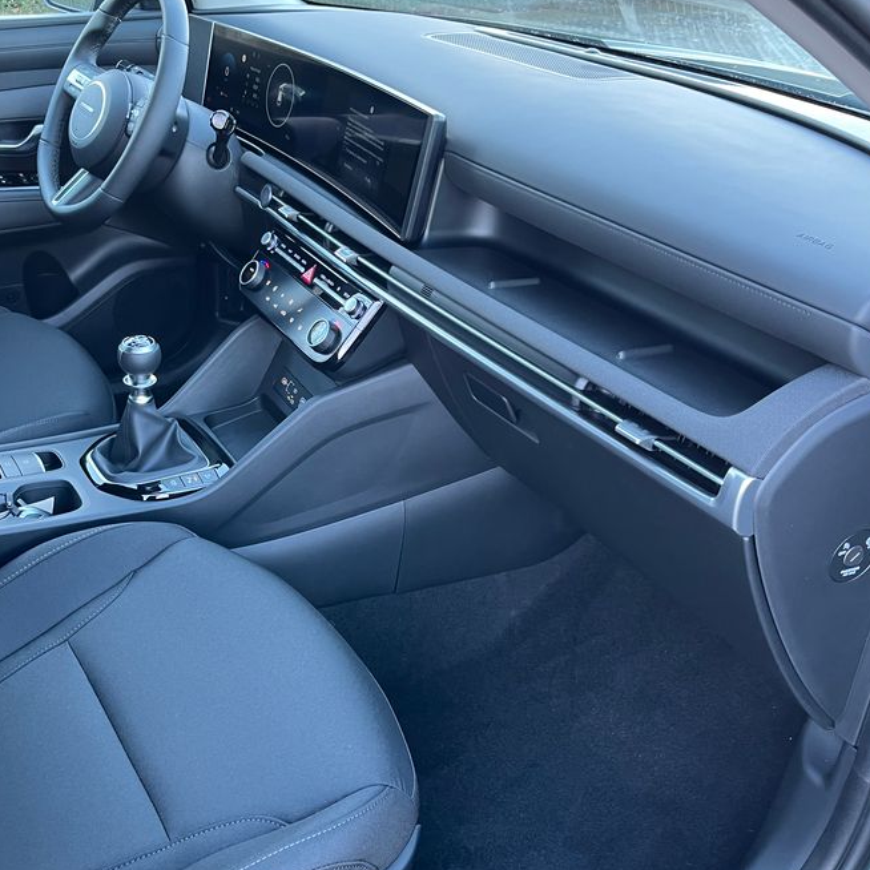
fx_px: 1024
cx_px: 293
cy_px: 438
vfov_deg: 46.0
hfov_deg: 45.4
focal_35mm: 36
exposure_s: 1/60
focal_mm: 5.1
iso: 160
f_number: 1.6
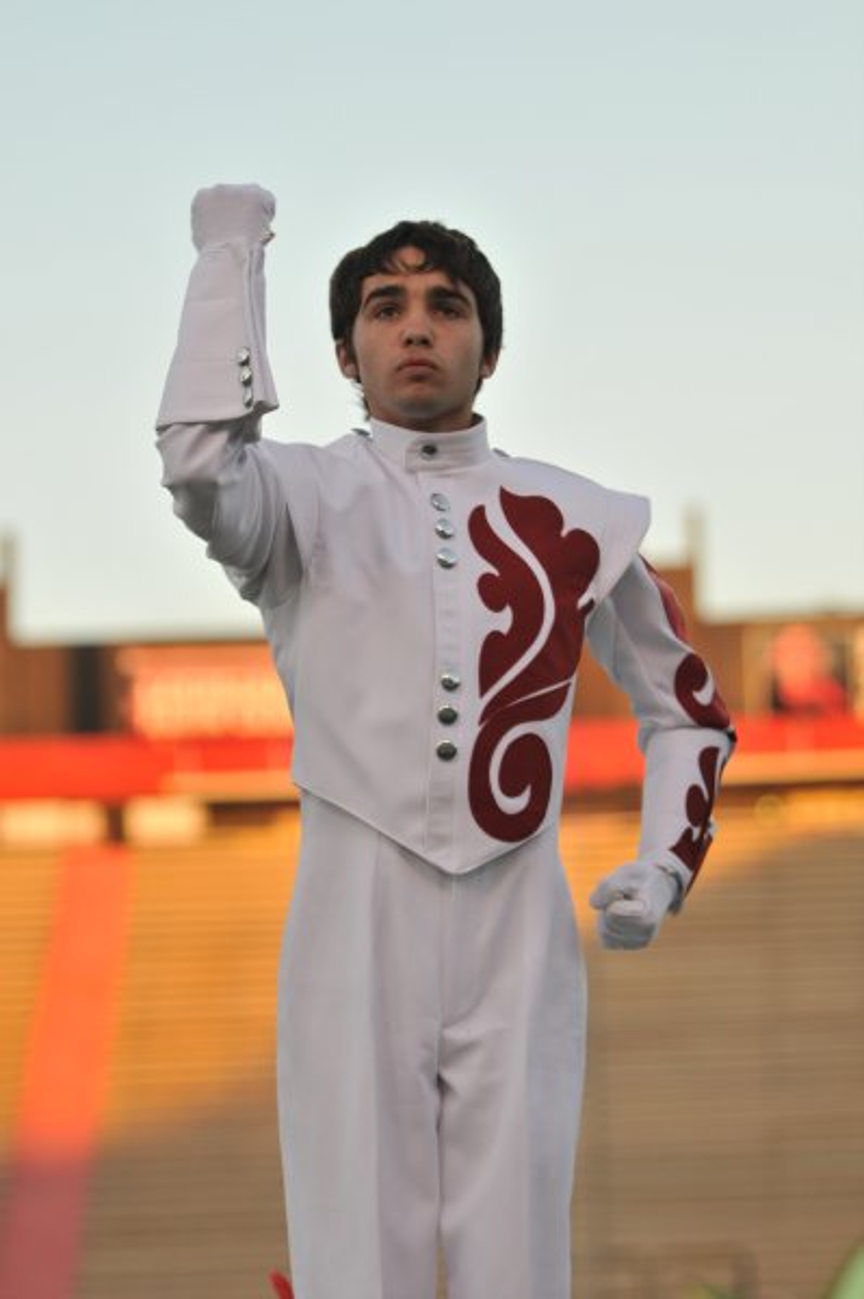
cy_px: 650
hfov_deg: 9.6
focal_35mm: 142
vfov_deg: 14.4
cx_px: 432
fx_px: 5139
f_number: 2.8
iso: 200
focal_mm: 95
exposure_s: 1/640
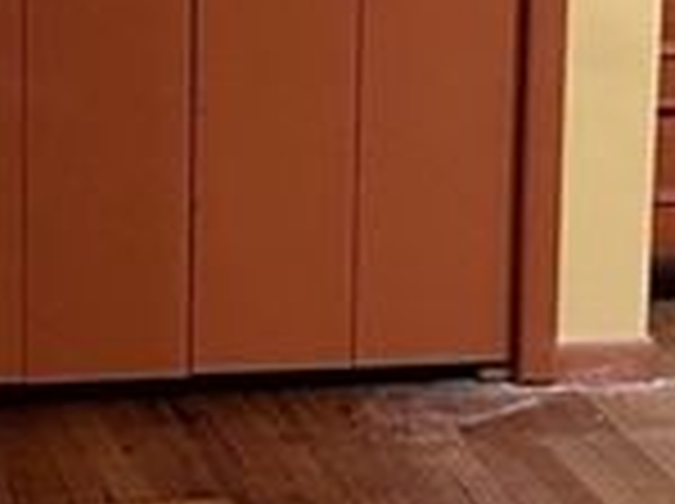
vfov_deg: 9.0
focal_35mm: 164
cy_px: 122
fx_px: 3193
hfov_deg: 12.1
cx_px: 243
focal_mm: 6.86
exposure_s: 1/40
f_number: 1.78
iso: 1000
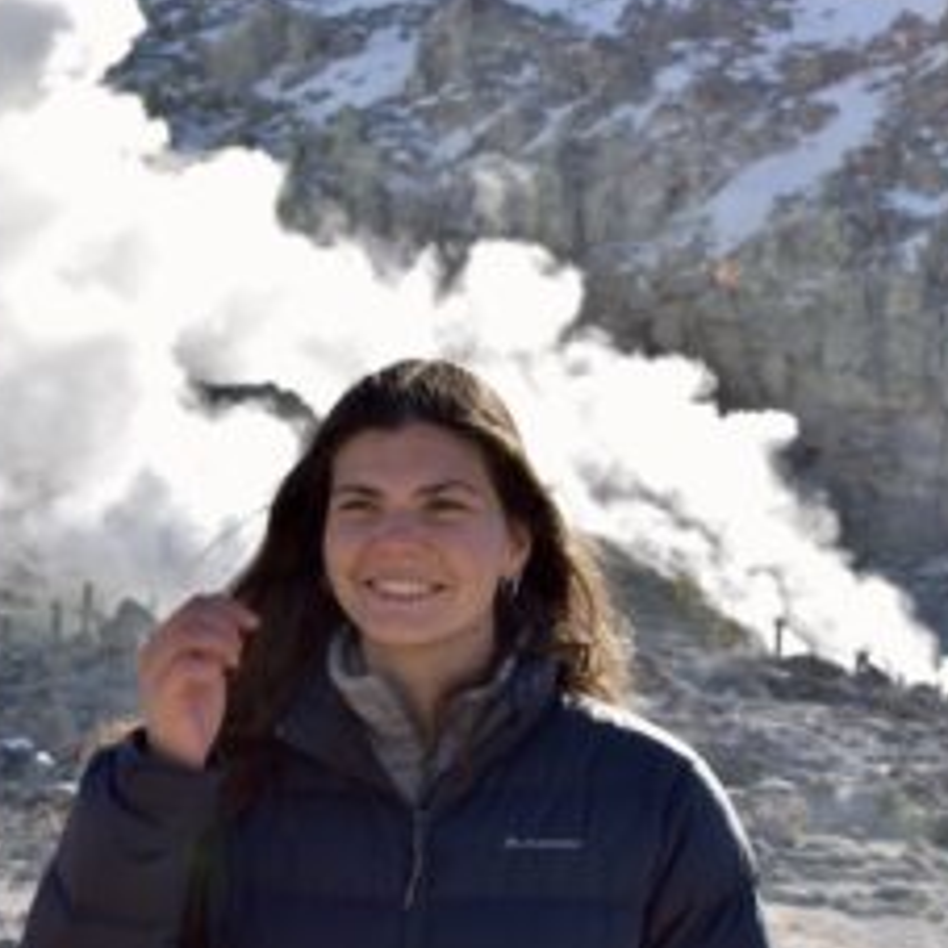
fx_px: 2974
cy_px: 535
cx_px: 476
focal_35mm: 96
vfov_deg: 18.1
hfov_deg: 18.1
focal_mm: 38
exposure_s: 1/320
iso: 100
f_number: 9
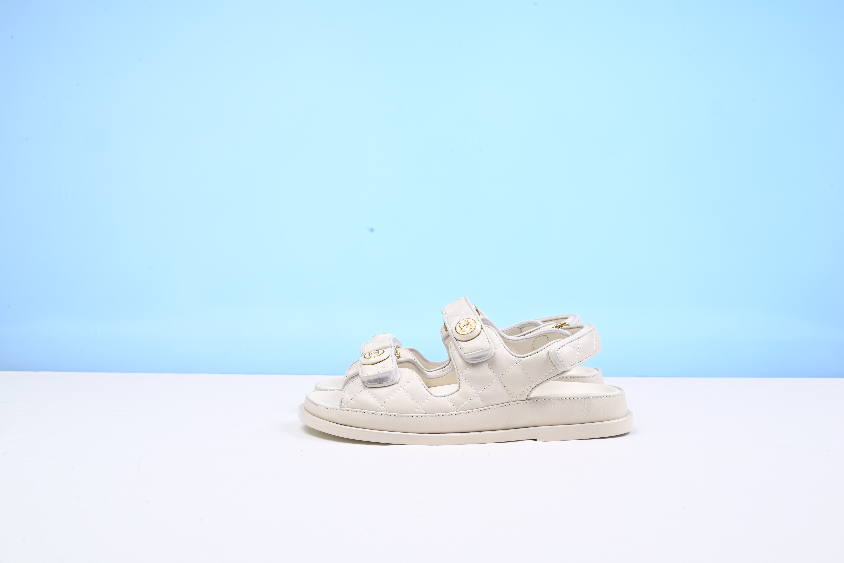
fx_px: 962
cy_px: 282
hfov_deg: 47.4
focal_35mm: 41
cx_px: 422
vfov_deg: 32.7
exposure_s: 1/2
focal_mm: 41
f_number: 16
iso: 100
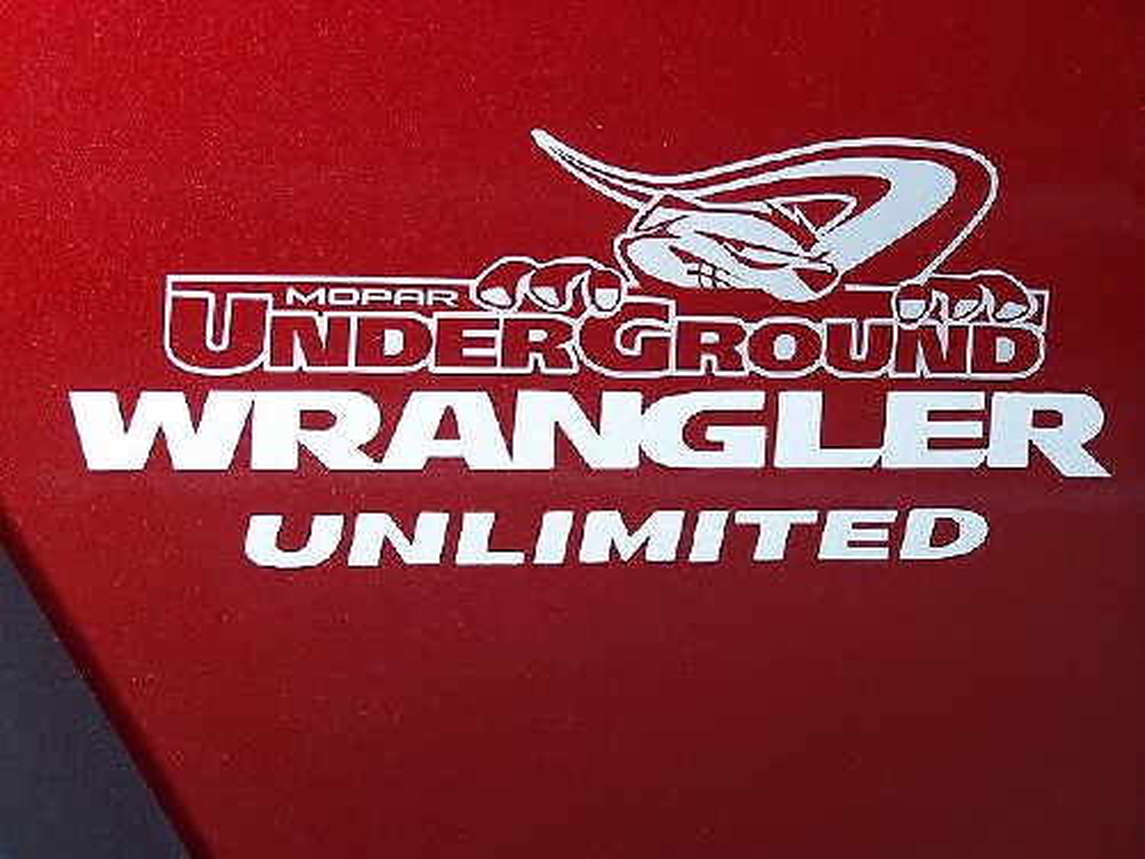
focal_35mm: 117
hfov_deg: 16.8
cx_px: 572
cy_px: 430
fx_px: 3870
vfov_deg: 12.7
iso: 80
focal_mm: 19.4
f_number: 3.3
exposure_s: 1/100
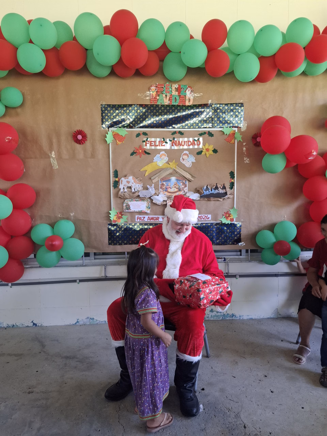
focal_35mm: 23
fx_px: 290
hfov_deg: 58.9
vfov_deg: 73.9
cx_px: 164
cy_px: 218
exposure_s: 1/100
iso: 125
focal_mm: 5.54
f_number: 1.8
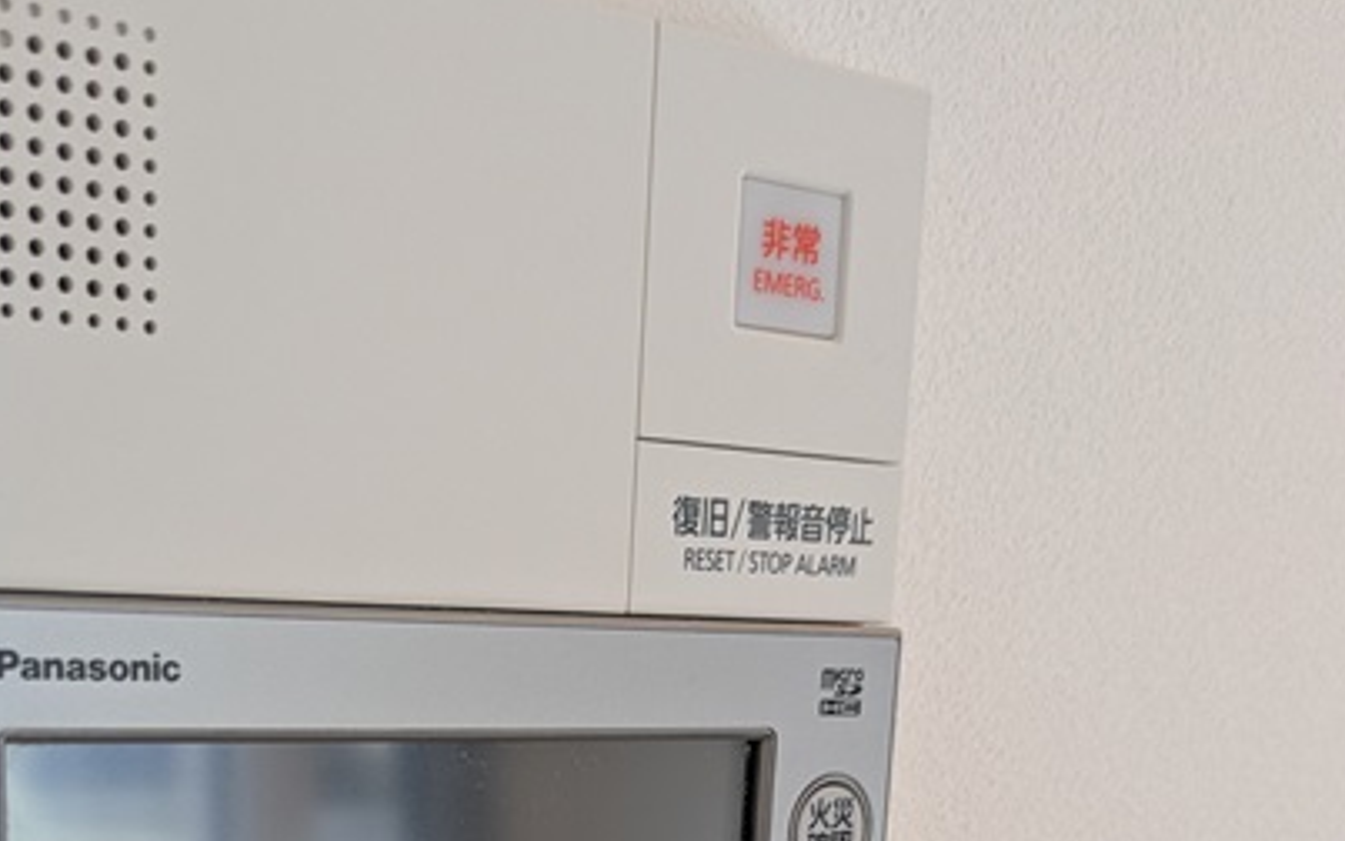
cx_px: 427
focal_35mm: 50
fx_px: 1833
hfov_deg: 39.7
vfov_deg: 23.3
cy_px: 1051
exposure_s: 1/120
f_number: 1.89
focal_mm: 5.43
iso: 109
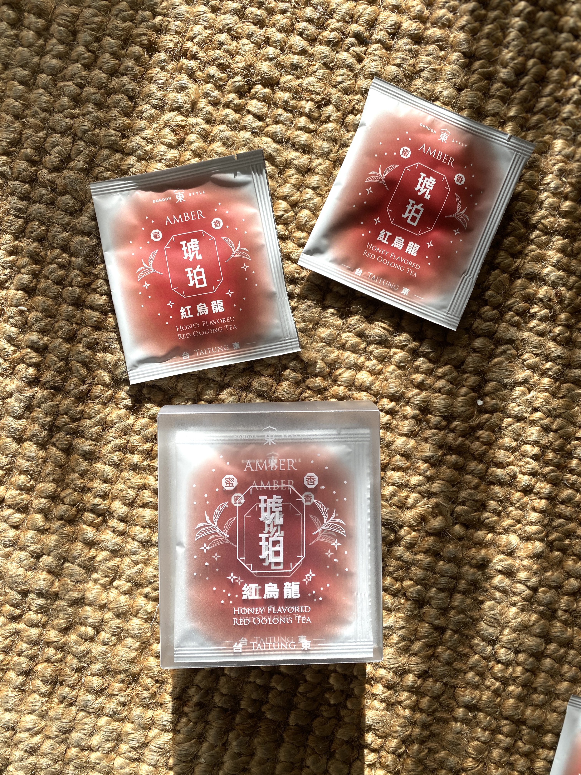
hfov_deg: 53.1
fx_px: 582
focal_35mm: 26
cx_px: 290
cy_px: 388
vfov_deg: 67.3
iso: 32
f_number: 1.8
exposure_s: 1/871
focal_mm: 4.25
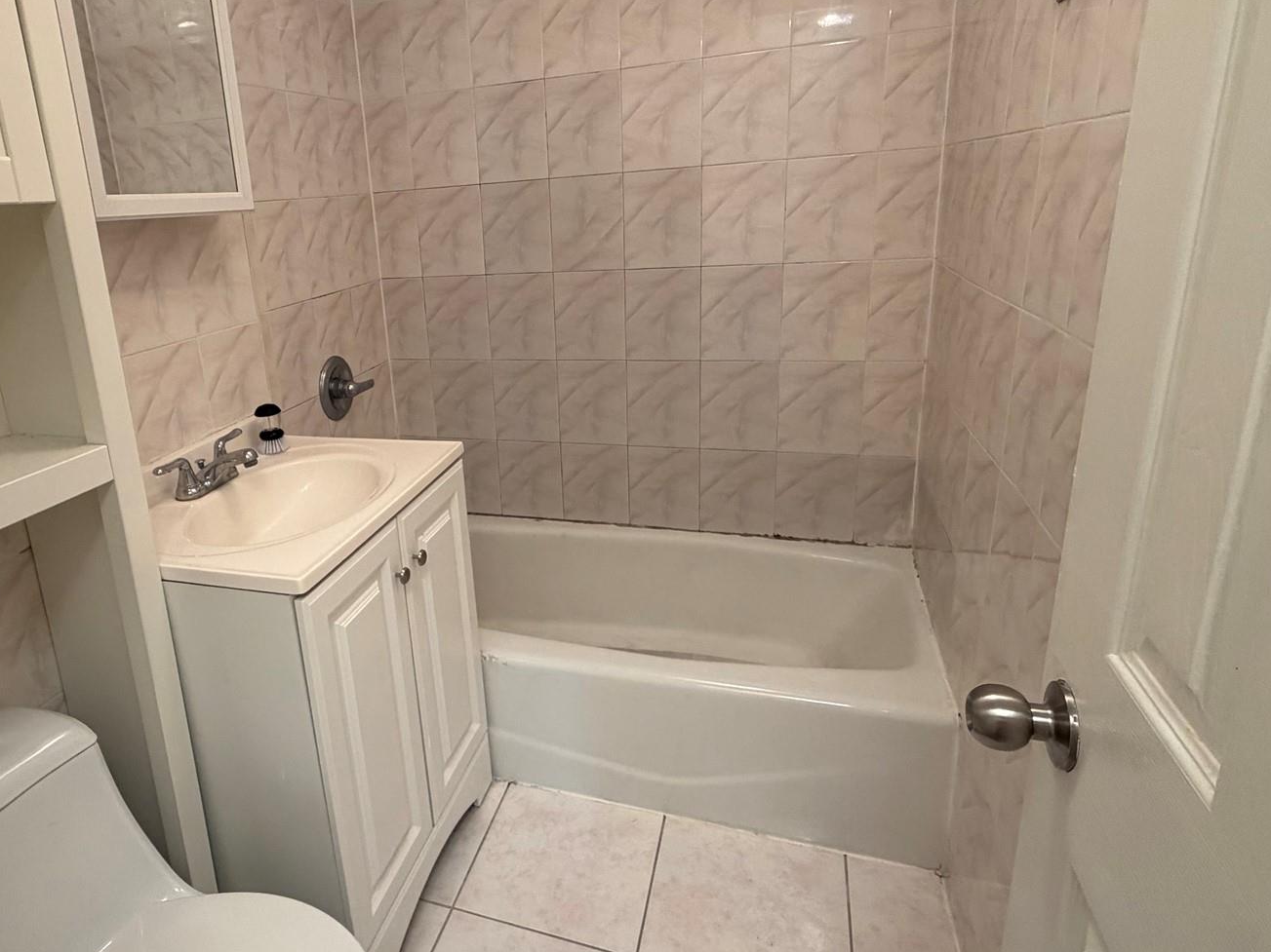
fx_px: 808
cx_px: 484
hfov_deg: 75.2
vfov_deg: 61.0
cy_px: 431
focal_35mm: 22
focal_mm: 2.22
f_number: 2.2
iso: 320
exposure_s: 1/60
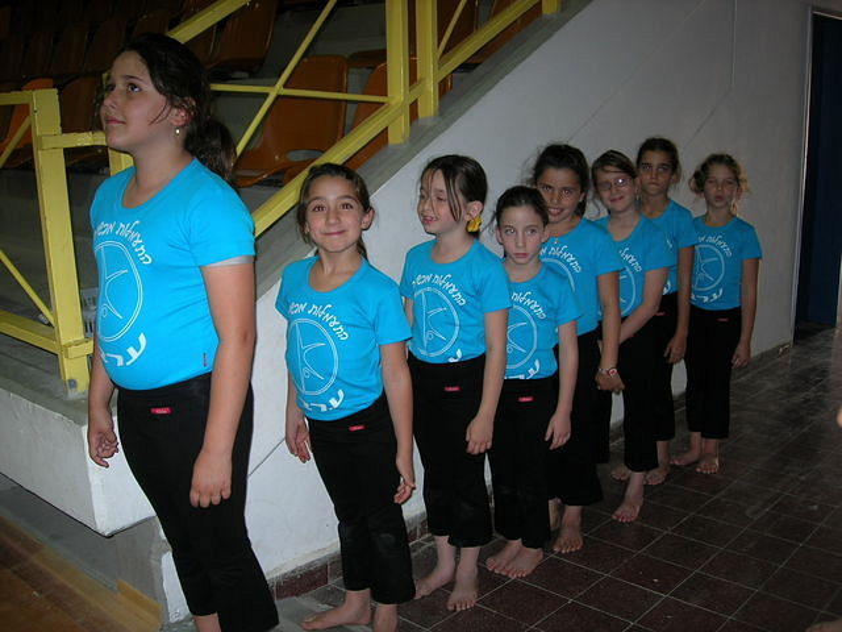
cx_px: 421
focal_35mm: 38
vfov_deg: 37.7
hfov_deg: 49.0
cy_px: 316
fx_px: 924
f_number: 2.8
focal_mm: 7.8
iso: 64
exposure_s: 1/60.1
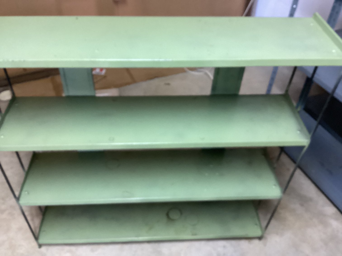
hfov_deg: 58.3
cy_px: 128
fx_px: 306
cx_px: 171
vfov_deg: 45.4
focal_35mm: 31
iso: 400
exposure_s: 1/33
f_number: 2.4
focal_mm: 3.3
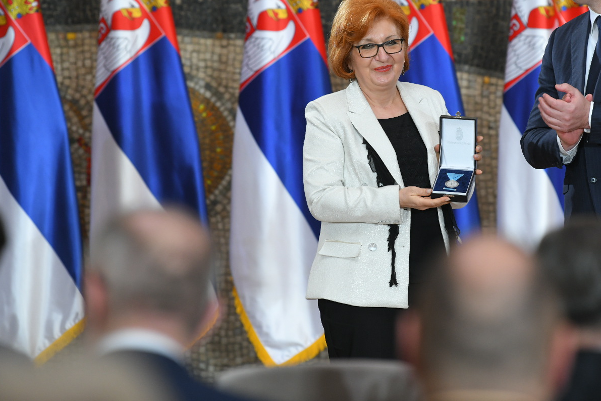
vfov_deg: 5.1
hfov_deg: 7.6
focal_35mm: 272
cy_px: 131
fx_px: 4541
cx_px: 379
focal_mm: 200
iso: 1250
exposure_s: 1/400
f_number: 4
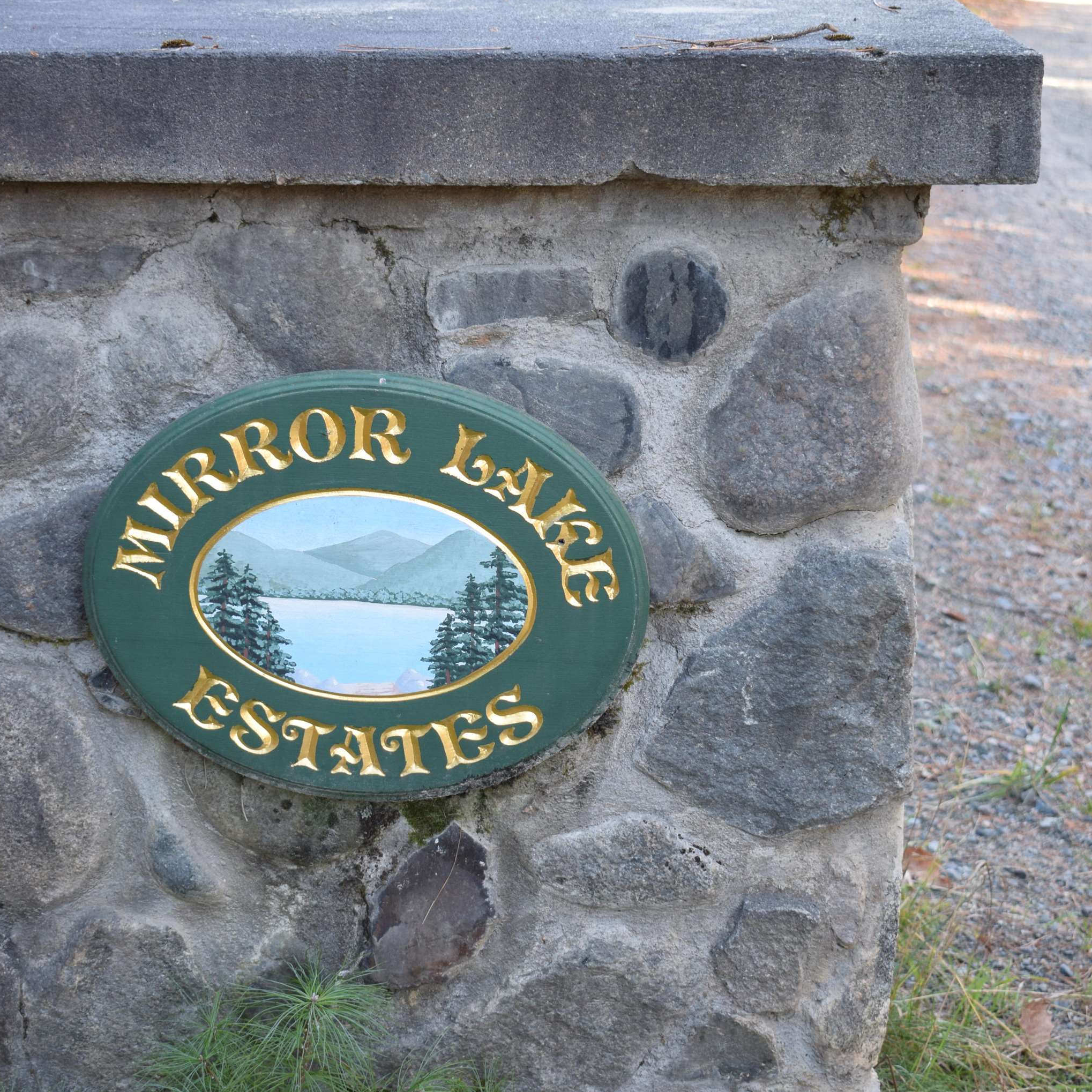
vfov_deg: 23.7
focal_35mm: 73
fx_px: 2605
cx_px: 425
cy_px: 546
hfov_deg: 23.6
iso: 400
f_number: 4.8
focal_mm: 38
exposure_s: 1/60
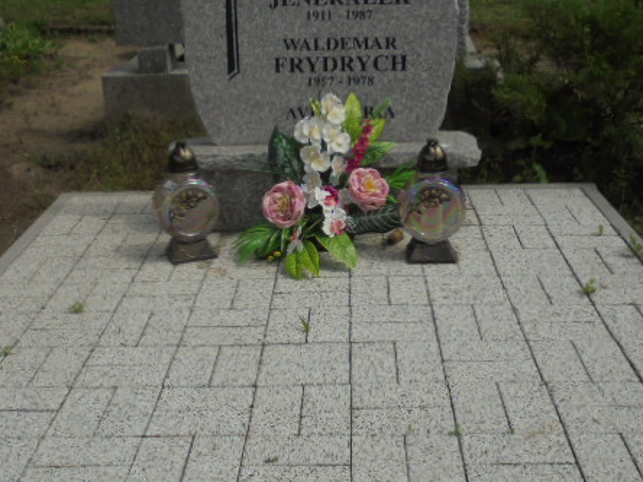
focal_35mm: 49
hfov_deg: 38.9
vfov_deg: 29.7
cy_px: 237
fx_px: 910
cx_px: 308
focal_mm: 6.1
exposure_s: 1/800
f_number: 4
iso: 100
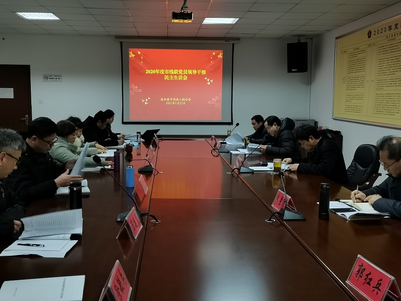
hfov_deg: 49.0
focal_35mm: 38
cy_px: 150
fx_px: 440
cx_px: 200
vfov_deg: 37.7
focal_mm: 5.58
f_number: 1.8
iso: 250
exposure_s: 1/30
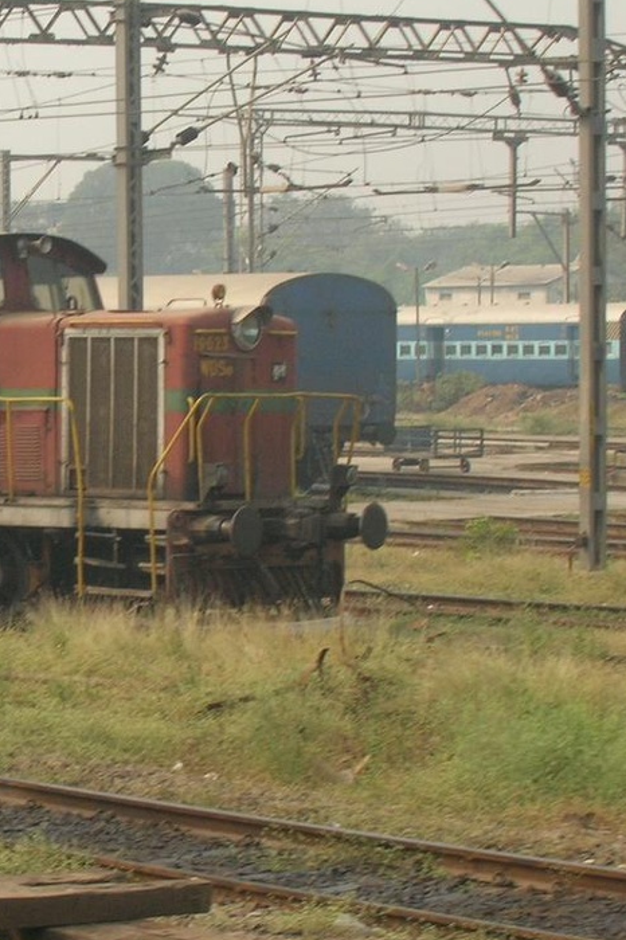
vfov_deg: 15.5
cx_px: -99
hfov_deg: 10.2
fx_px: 3446
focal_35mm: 132
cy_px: 520
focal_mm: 12.3
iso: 72
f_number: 6.7
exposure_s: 1/144
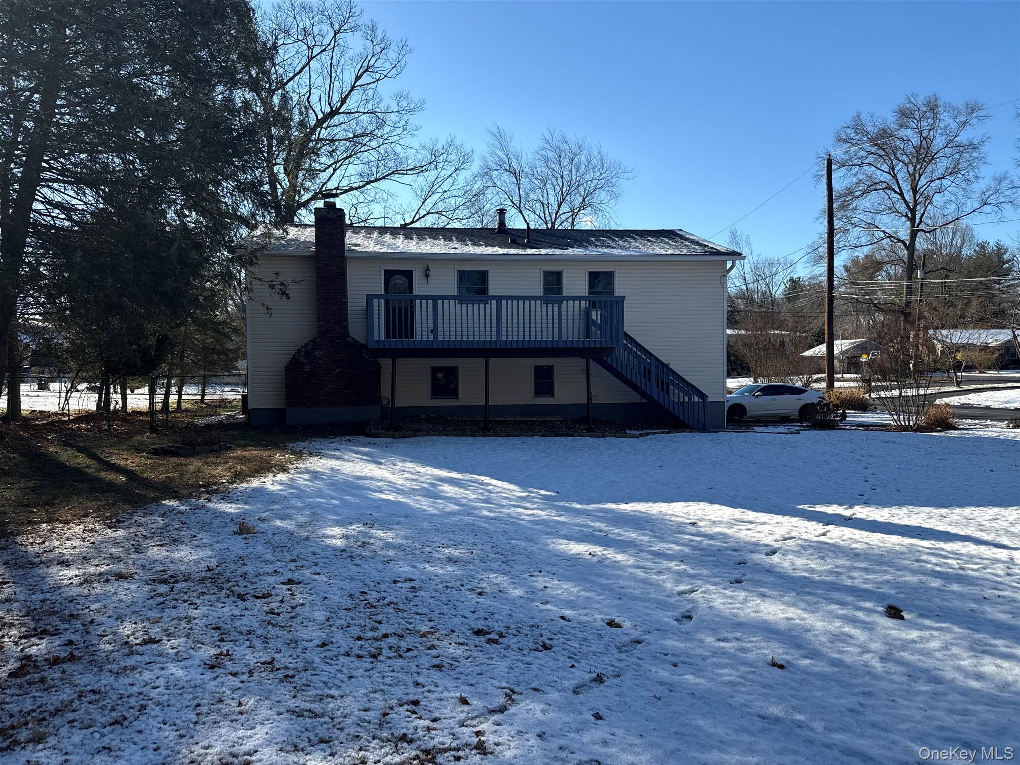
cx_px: 510
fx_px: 707
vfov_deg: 56.8
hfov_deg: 71.6
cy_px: 382
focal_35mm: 24
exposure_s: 1/3021
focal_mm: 6.76
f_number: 1.78
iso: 80
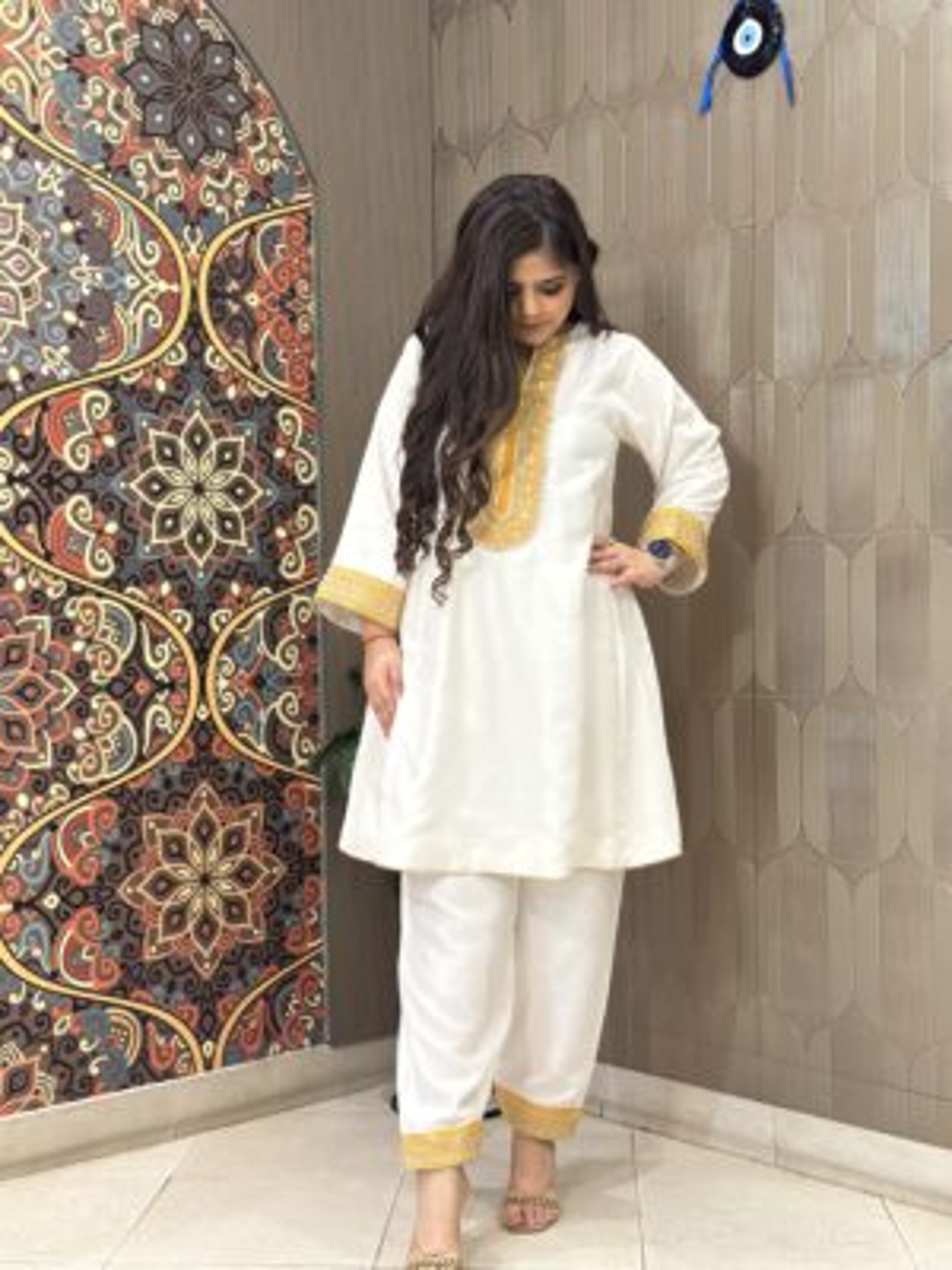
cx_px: 476
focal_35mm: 48
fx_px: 1760
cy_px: 635
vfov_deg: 39.7
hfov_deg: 30.3
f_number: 1.78
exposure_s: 1/100
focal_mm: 6.86
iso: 200
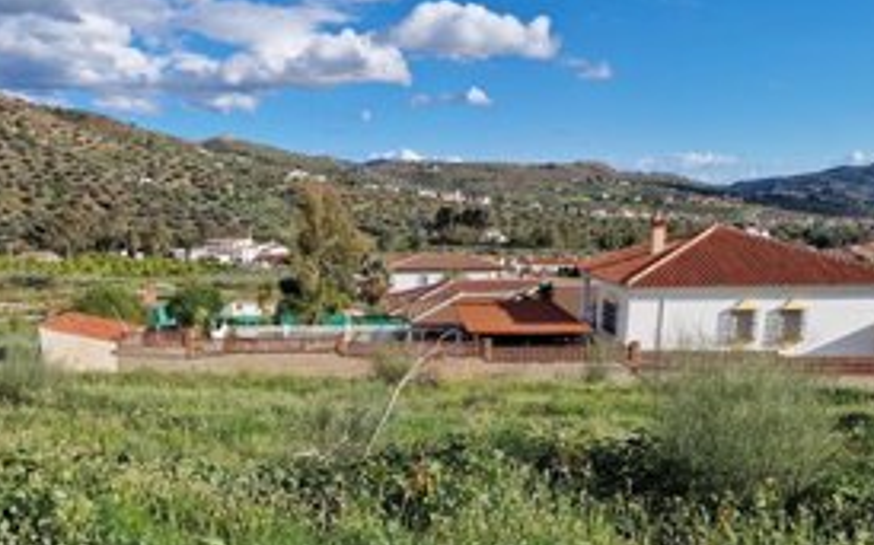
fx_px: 762
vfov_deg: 38.8
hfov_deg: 59.6
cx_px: 399
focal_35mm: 32
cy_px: 376
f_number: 1.8
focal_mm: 6.4
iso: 50
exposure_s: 1/1436
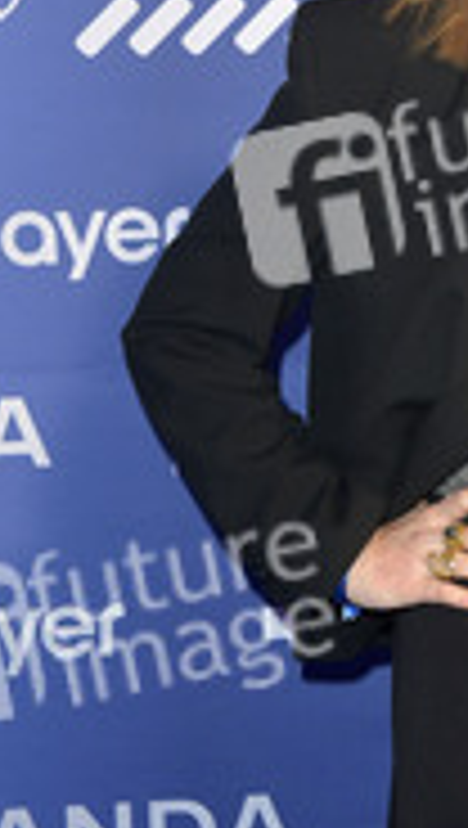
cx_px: 594
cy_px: 405
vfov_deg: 17.1
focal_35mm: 125
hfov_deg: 9.6
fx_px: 2748
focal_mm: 55
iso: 1000
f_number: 5
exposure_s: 1/250
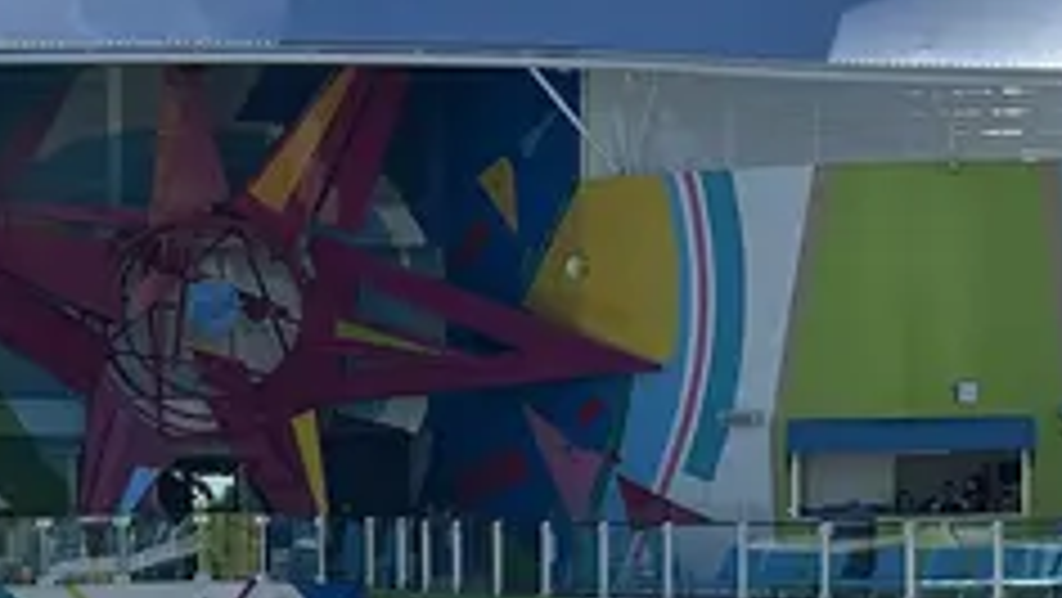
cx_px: 284
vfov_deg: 9.0
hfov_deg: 16.1
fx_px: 3747
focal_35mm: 133
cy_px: 724
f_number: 1.78
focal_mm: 6.86
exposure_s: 1/6623
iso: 80
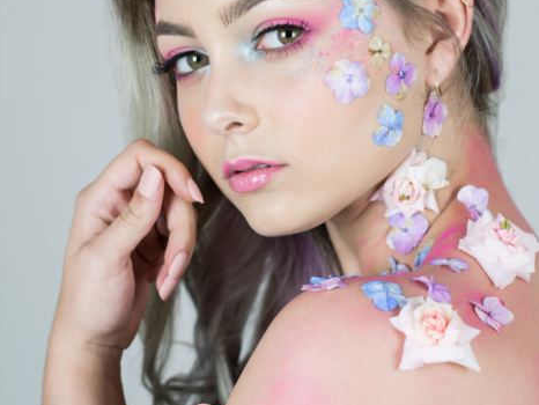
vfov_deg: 13.6
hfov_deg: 18.0
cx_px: 270
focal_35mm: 109
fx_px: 1698
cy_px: 154
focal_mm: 50
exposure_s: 1/60
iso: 400
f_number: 3.5
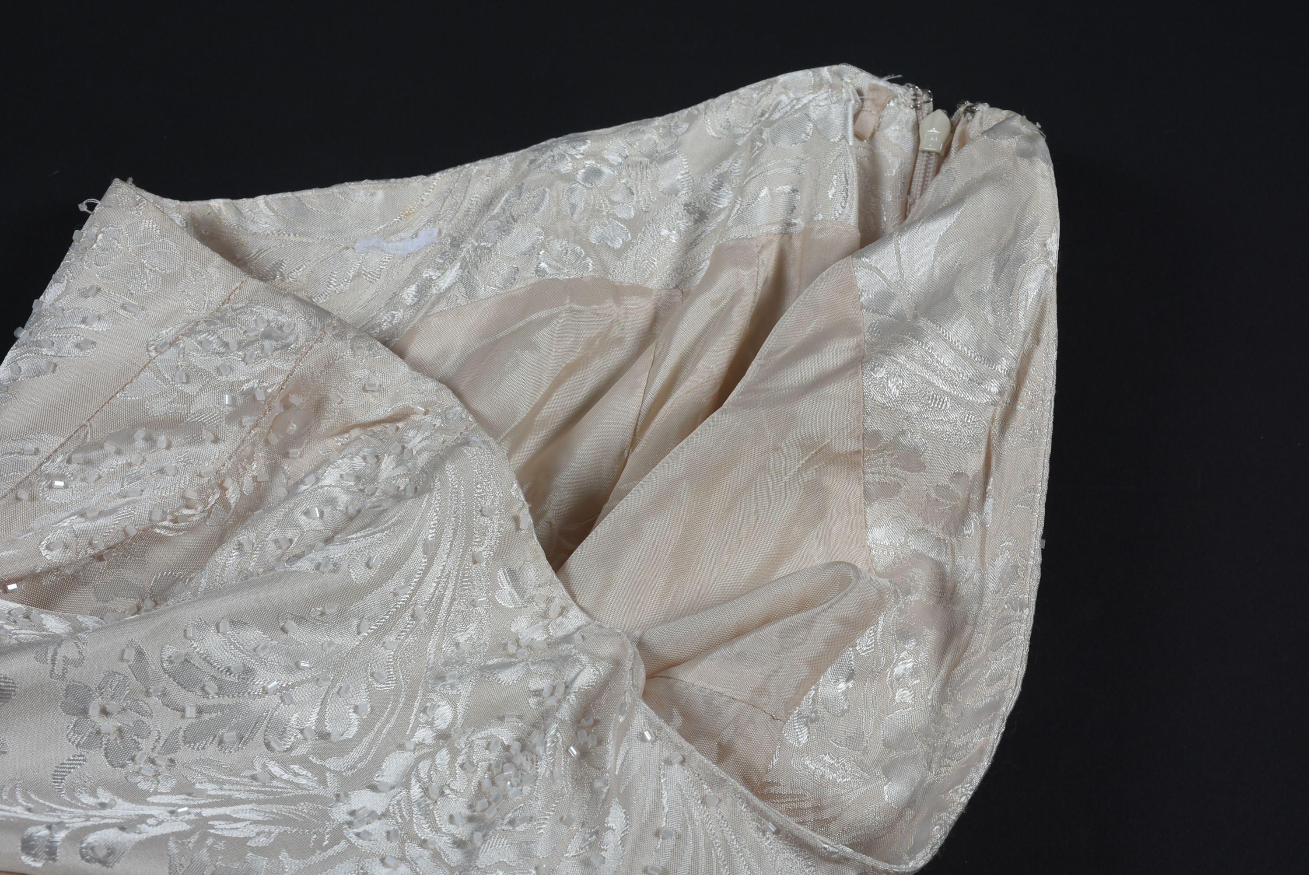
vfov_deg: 18.2
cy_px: 438
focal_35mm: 75
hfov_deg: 27.0
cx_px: 654
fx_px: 2729
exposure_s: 1/125
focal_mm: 50
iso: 200
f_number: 14
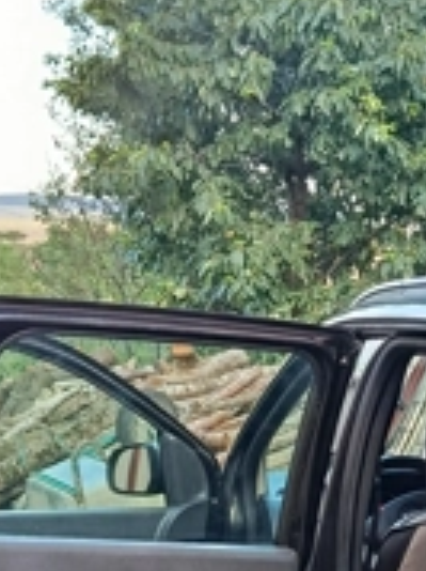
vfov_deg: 21.2
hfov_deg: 16.0
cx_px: 436
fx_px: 1480
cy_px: 552
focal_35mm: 90
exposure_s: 1/100
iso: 640
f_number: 1.7
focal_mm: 5.24
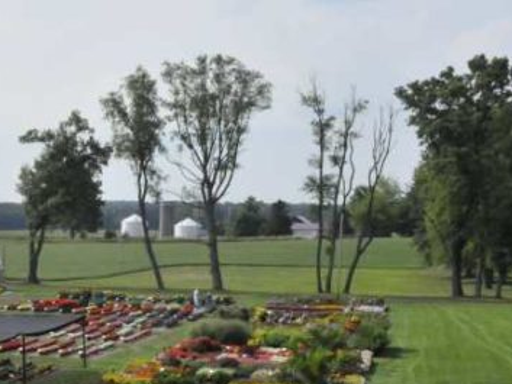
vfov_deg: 15.7
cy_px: 416
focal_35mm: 92
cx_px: -94
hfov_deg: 20.1
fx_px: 1361
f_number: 13
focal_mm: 26
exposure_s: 1/1250
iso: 1600
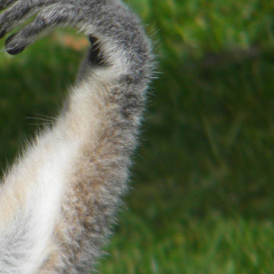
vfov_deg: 1.6
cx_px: -145
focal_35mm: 1125
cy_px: 148
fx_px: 10075
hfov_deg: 1.6
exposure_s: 1/362
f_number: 5.4
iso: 80
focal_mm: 75
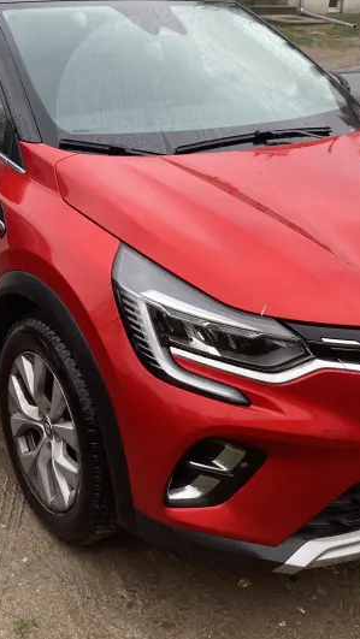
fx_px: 831
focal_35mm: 49
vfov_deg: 41.6
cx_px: 185
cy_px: 217
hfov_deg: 24.4
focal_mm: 3.99
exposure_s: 1/121
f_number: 1.8
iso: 80
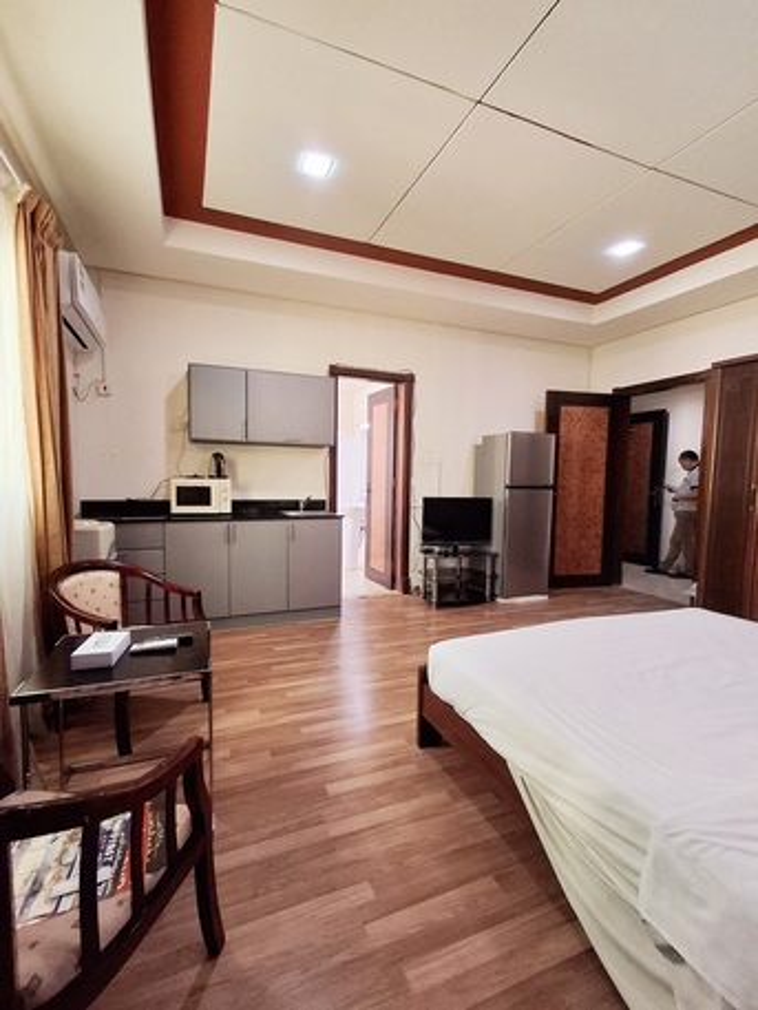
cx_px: 379
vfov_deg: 94.5
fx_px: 467
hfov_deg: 78.1
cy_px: 505
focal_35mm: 16
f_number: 2.2
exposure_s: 1/33
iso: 200
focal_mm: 1.64
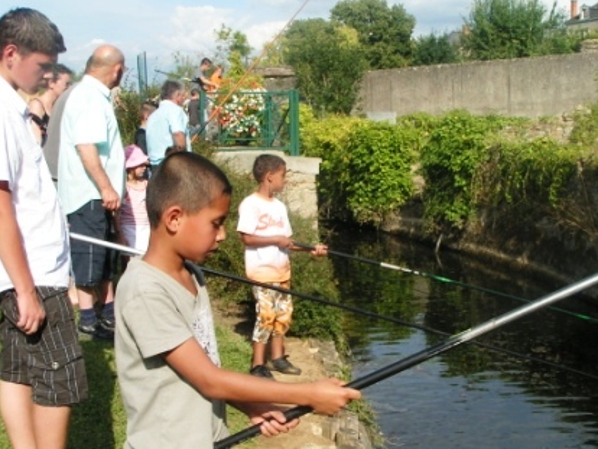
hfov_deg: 36.1
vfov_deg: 27.5
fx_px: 916
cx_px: 309
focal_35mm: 53
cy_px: 241
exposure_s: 1/400
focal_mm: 7.6
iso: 50
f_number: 5.6
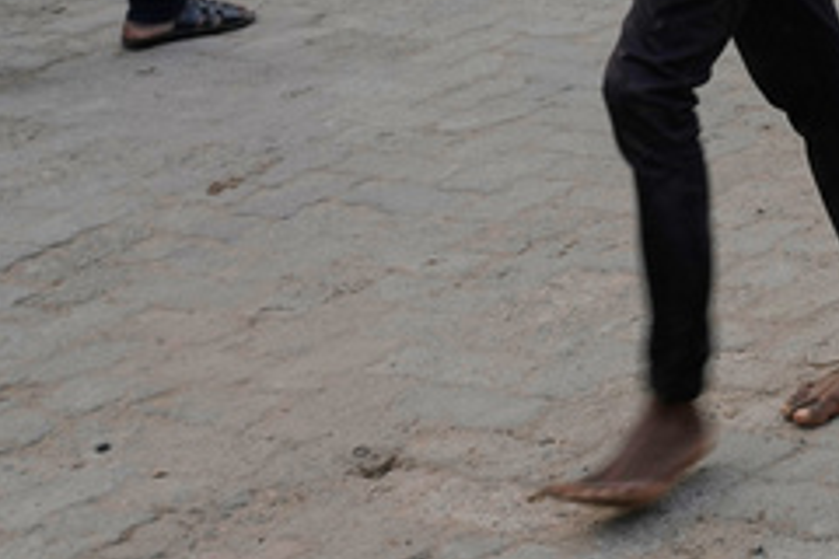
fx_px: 2983
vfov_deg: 10.1
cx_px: 1245
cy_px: -428
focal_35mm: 128
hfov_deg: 14.9
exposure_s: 1/100
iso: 320
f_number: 7.1
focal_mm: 30
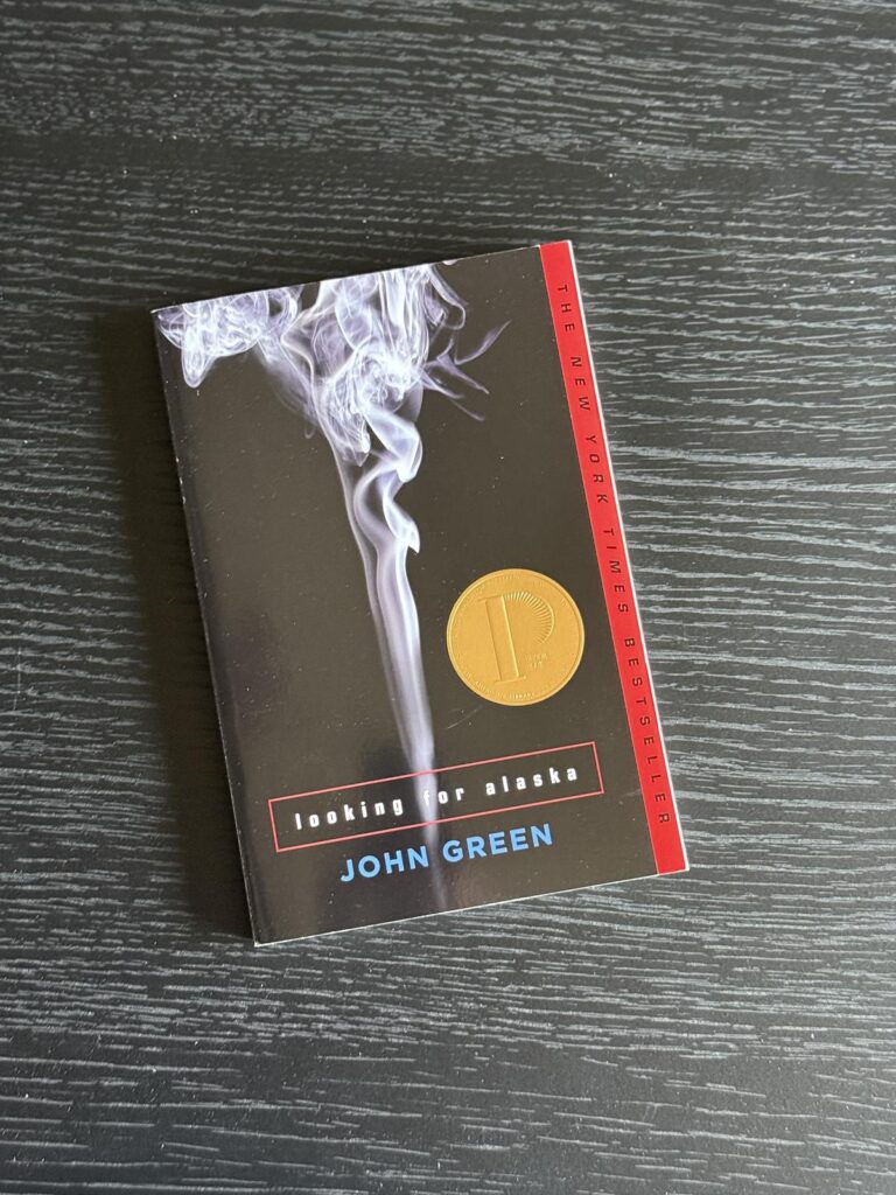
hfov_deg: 30.3
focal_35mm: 48
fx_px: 1657
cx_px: 448
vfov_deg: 39.7
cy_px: 598
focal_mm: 6.76
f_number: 1.78
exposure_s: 1/36
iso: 500
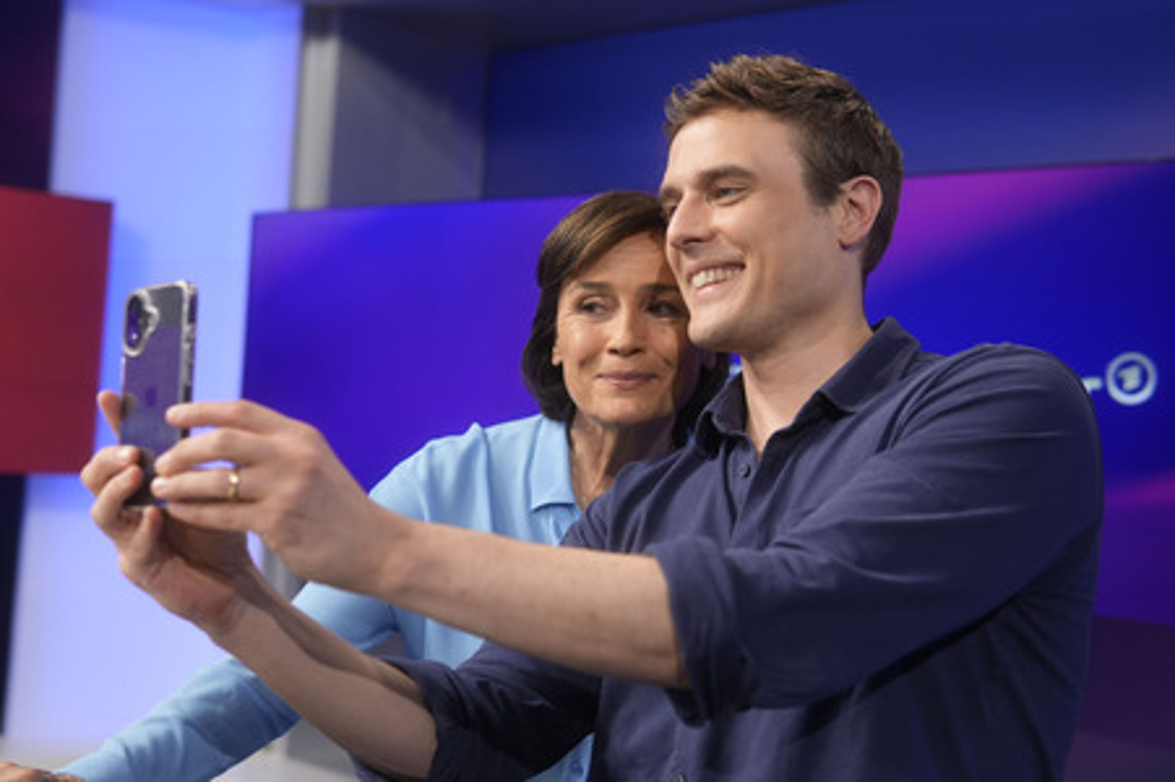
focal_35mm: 45
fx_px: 1468
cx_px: 588
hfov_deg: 43.6
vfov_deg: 29.8
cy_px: 391
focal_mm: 30
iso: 640
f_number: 2.2
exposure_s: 1/200
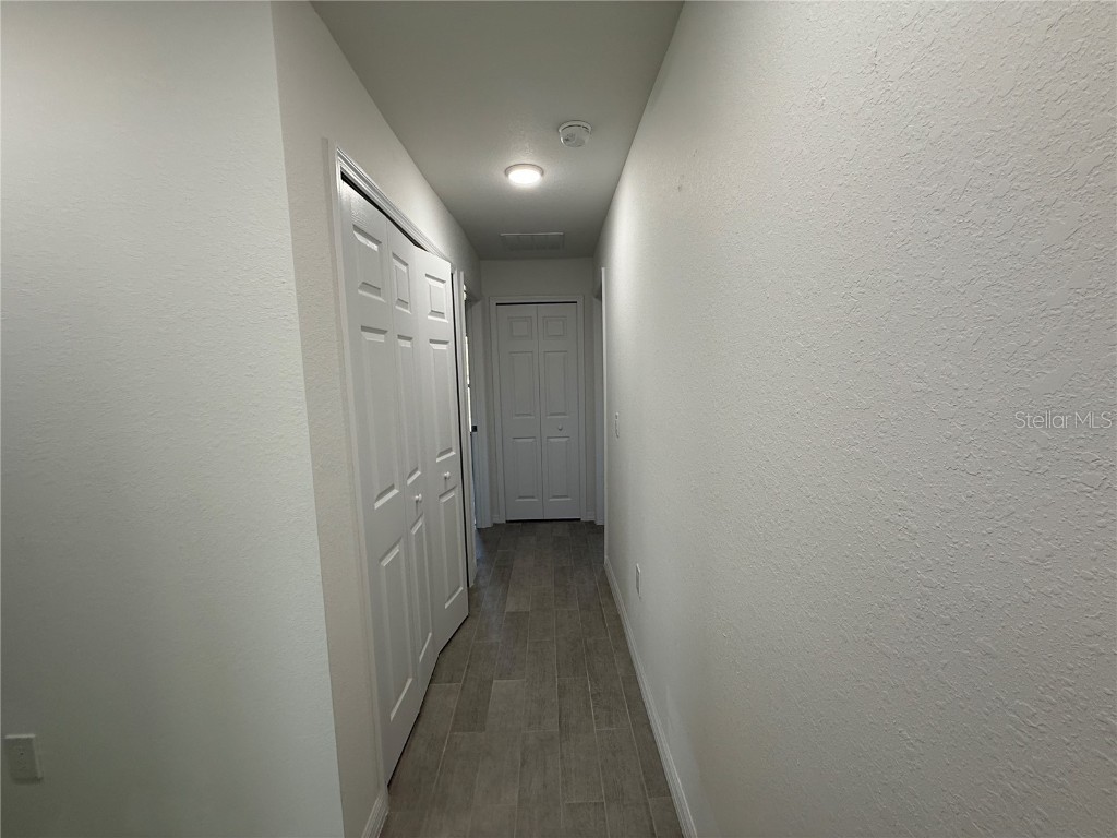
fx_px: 452
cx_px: 558
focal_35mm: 14
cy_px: 419
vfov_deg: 85.7
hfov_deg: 102.1
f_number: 2.2
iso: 100
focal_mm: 2.22
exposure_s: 1/120
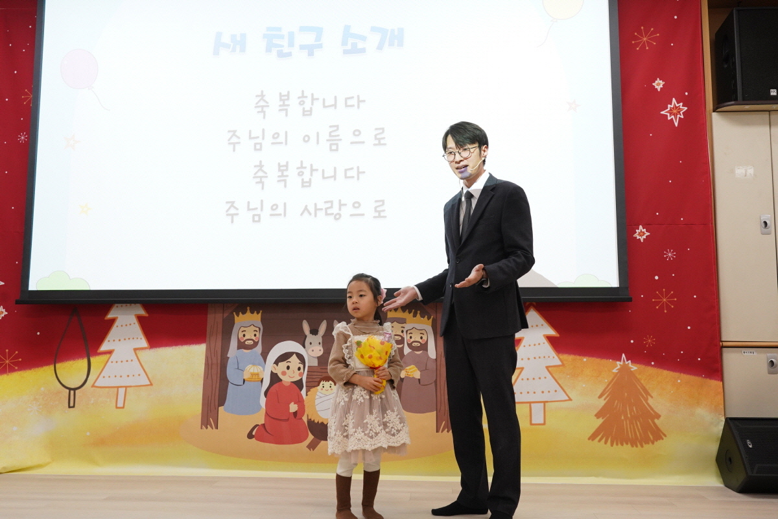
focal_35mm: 33
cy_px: 260
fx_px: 713
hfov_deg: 57.2
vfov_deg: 40.0
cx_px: 389
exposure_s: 1/125
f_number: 6.3
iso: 2500
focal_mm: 33
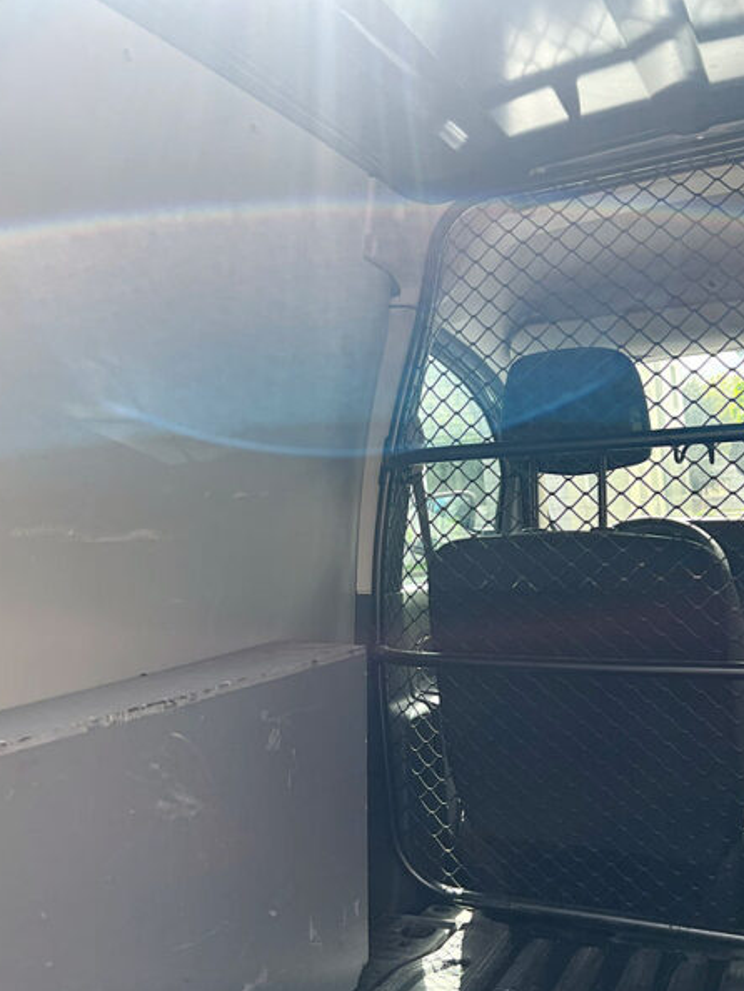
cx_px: 375
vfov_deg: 52.6
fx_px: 1002
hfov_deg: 40.7
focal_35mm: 35
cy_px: 496
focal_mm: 5.7
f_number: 1.5
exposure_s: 1/502
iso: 50
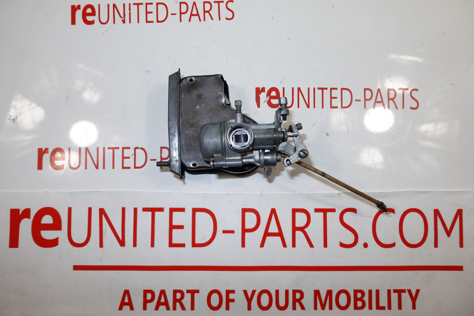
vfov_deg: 53.1
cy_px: 158
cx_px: 237
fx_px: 316
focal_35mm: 24
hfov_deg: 73.7
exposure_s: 1/80
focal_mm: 9.4
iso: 125
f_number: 1.8
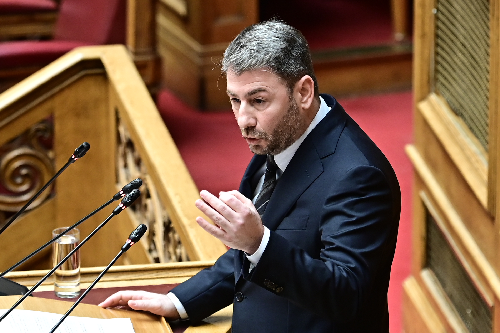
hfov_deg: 8.1
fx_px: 3541
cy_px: 166
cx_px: 250
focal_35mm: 255
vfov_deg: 5.4
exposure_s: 1/200
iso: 800
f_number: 3.2
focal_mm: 170
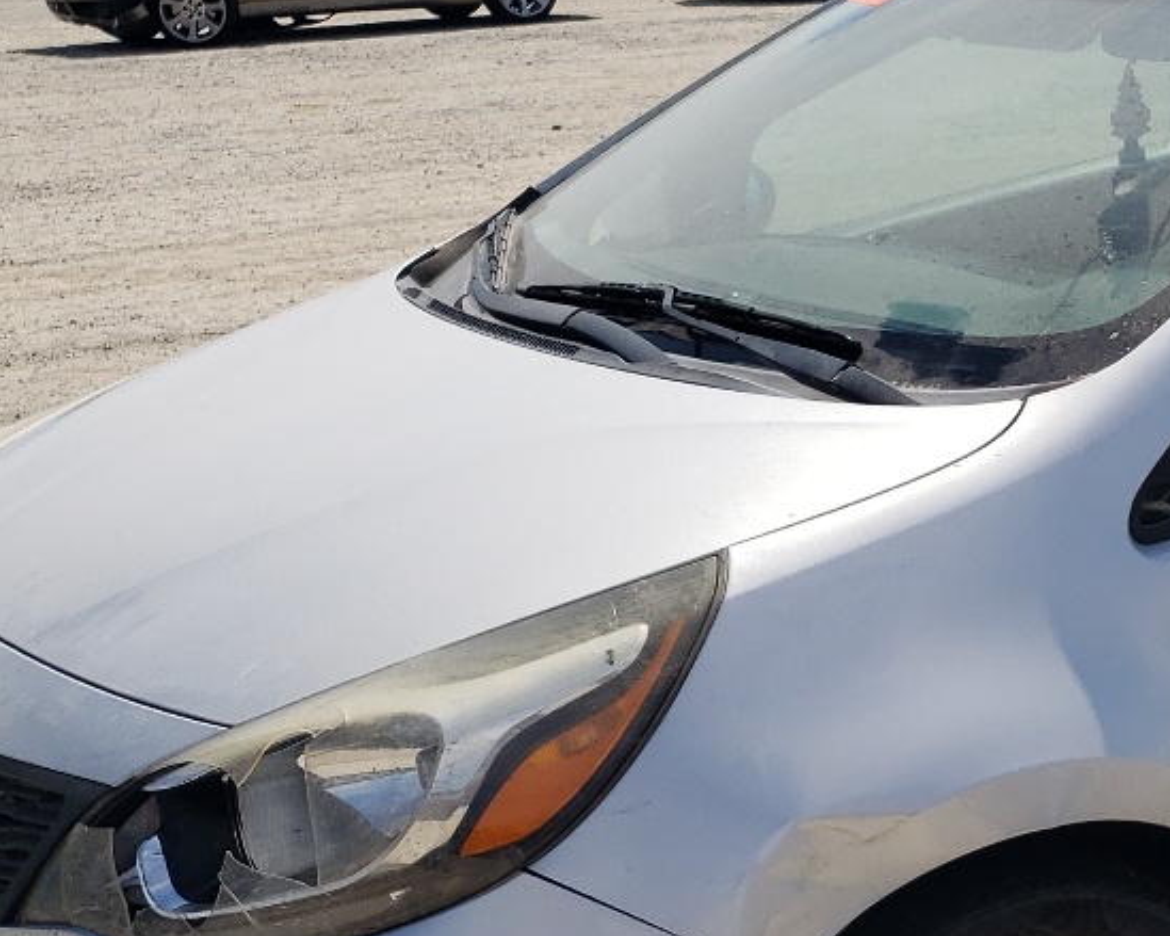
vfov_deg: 20.6
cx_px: 1189
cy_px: 689
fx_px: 2562
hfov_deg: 24.5
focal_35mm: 74
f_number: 1.5
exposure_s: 1/5000
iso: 50
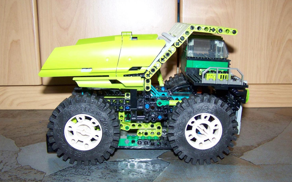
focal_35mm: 42
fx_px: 334
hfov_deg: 47.2
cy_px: 96
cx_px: 147
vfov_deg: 30.5
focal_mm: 6.3
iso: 200
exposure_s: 1/30
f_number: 2.8
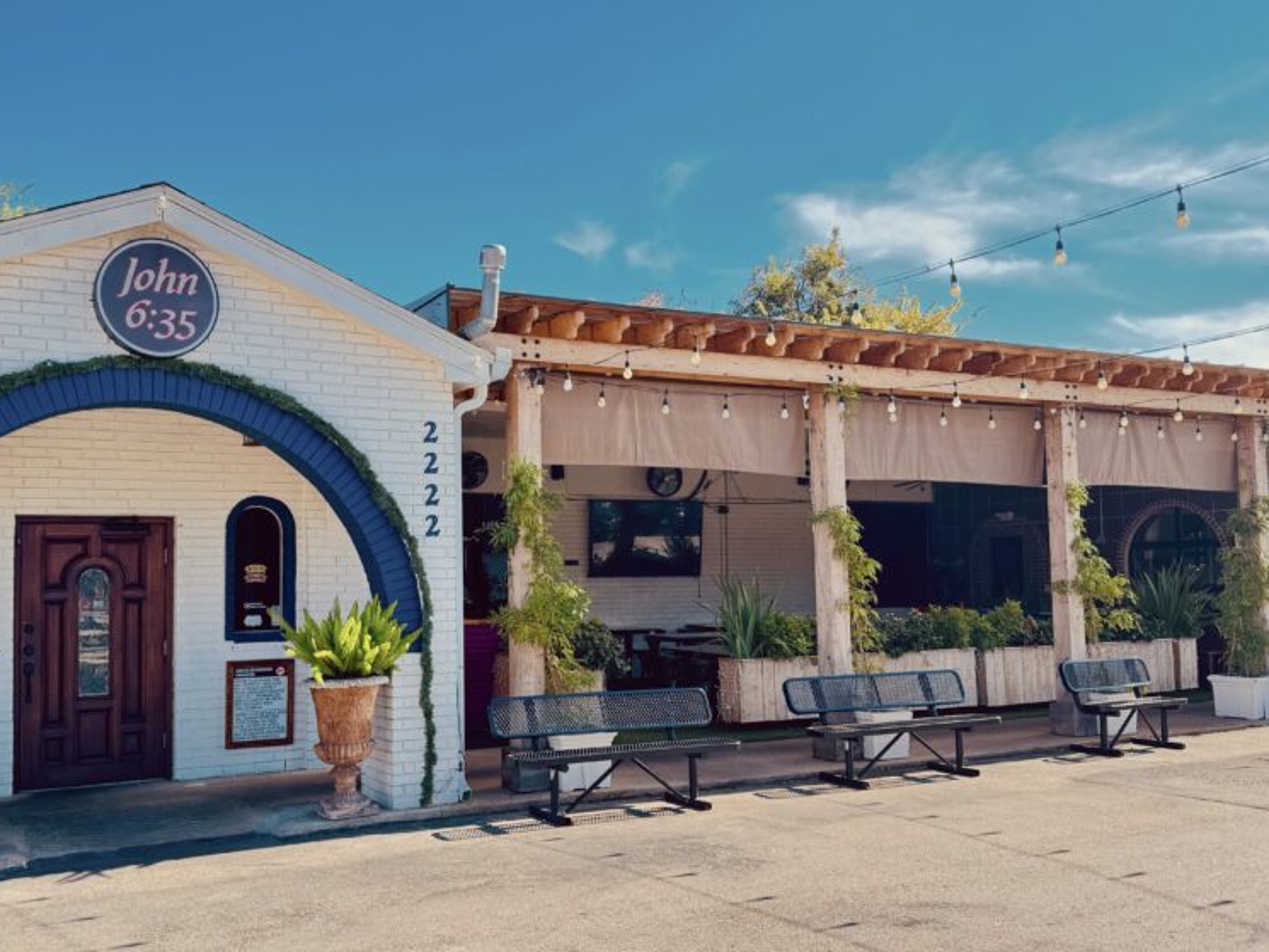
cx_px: 525
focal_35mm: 33
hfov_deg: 55.0
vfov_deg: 42.9
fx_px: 1210
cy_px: 516
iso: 80
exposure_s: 1/723
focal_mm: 6.76
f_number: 1.78
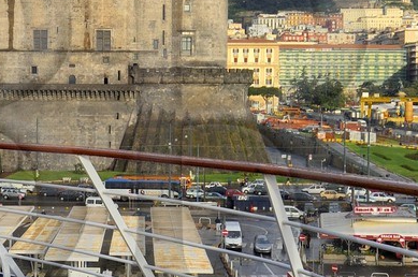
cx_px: 110
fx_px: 858
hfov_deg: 27.1
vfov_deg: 18.4
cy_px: 125
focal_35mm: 74
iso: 100
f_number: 11
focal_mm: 12
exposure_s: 1/80
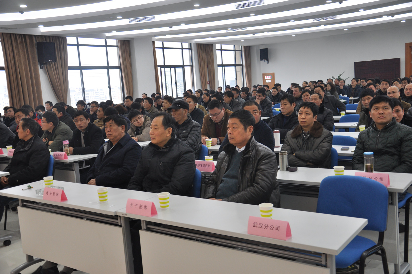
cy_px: 137
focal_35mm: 38
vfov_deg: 35.4
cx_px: 206
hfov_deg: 51.3
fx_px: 429
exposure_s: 1/25
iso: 400
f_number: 4.5
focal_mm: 25
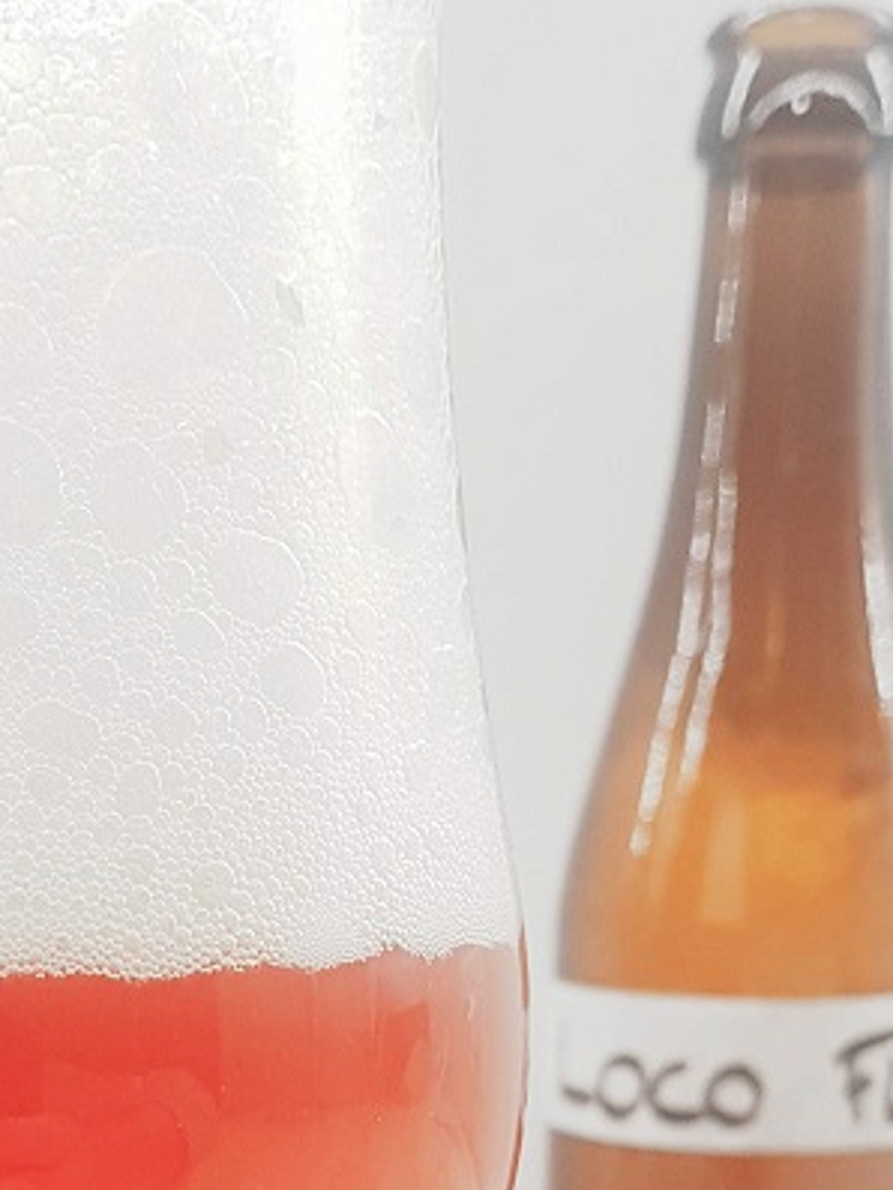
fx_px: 2269
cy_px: 1220
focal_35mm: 66
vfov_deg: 27.5
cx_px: 252
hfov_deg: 22.1
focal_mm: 4.2
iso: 160
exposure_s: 1/50
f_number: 1.7
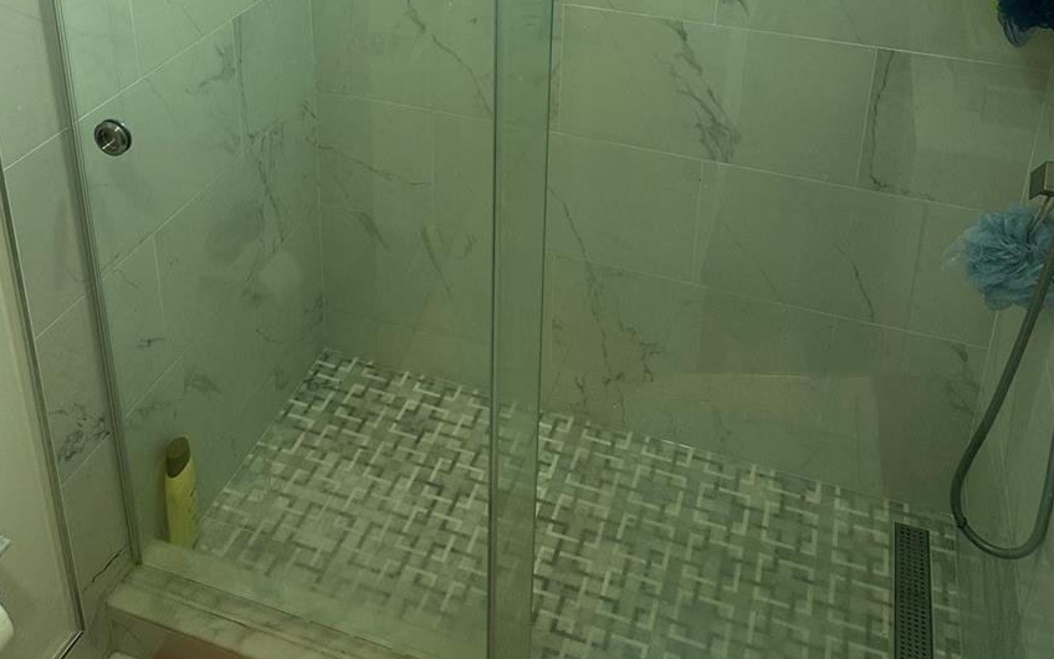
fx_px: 1034
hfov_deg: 54.0
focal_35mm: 36
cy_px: -16
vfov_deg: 32.2
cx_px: 505
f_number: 1.78
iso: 200
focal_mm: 6.86
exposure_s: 1/120
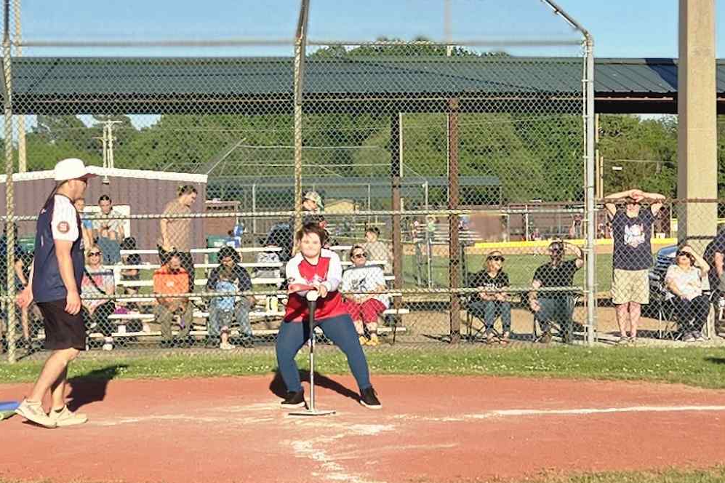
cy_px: 249
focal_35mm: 24
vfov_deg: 53.1
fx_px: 483
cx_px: 362
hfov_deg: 73.8
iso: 25
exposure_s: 1/1962
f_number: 1.8
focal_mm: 5.4
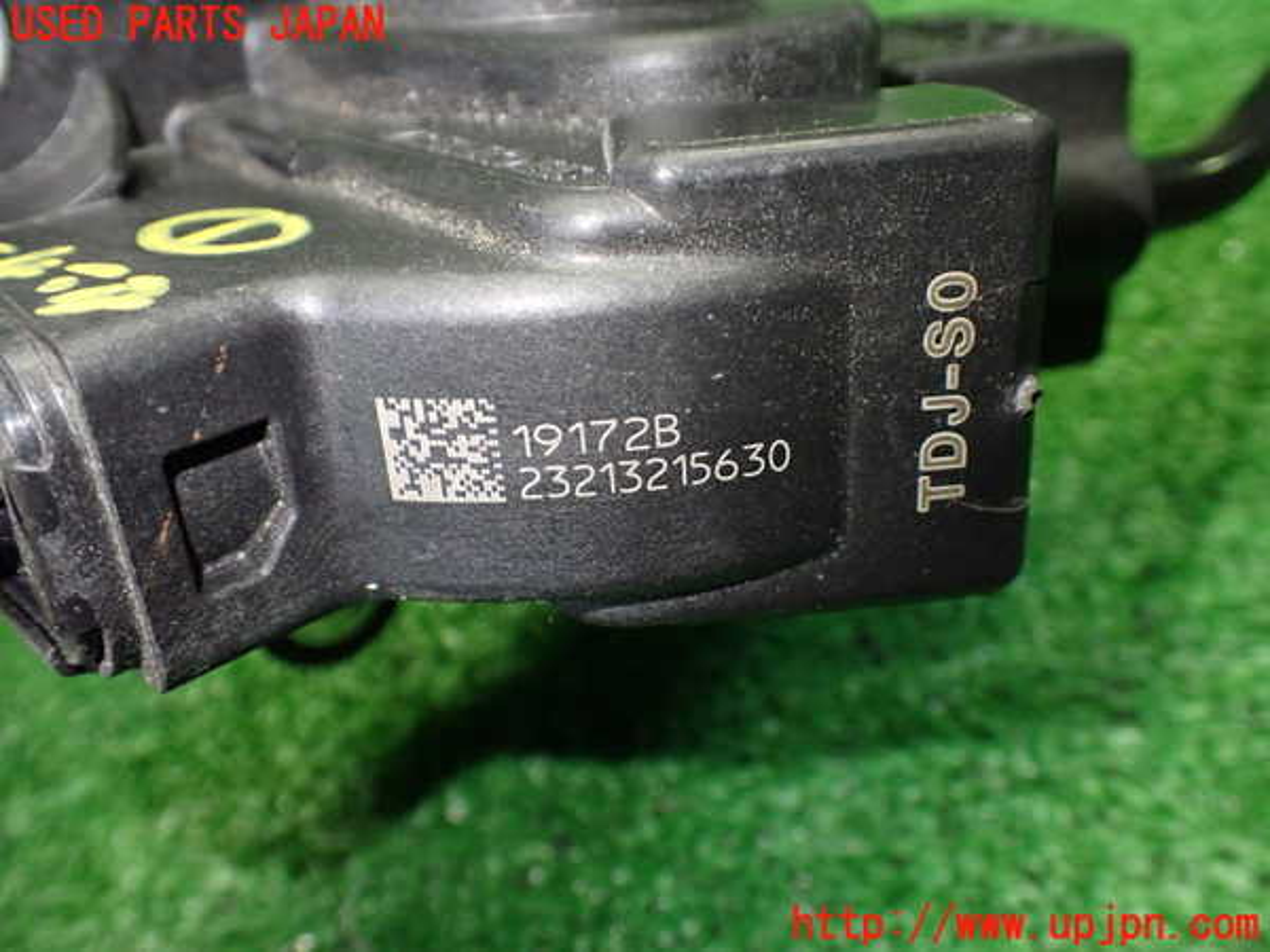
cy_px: 476
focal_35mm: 32
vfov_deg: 44.2
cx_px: 635
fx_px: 1174
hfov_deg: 56.8
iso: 800
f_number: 2.4
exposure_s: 1/125
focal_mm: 5.79
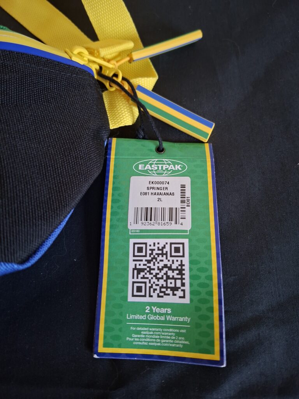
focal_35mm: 23
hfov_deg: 58.9
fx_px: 265
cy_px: 200
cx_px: 150
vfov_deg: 73.9
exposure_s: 1/25
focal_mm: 5.54
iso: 500
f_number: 1.8
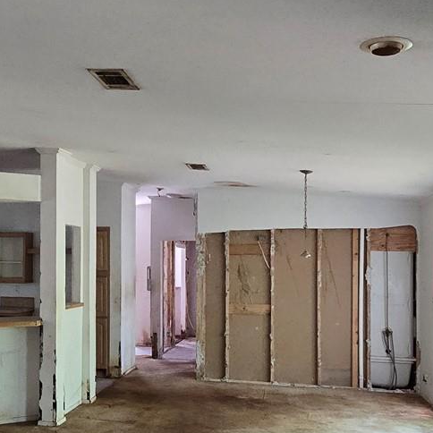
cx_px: 114
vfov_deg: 43.7
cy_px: 247
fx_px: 538
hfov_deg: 42.6
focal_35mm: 38
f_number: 2.2
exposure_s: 1/60
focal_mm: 2.2
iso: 400
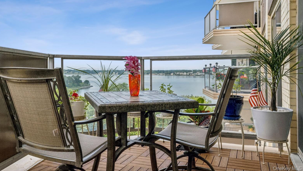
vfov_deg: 37.7
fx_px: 249
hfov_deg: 62.6
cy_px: 69
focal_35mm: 31
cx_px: 149
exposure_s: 1/2000
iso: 200
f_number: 8
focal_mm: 19.5
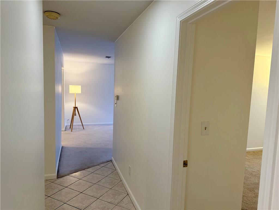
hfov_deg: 71.6
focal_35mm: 24
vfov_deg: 56.8
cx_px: 140
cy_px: 105
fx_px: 193
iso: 160
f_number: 1.78
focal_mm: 6.76
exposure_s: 1/60
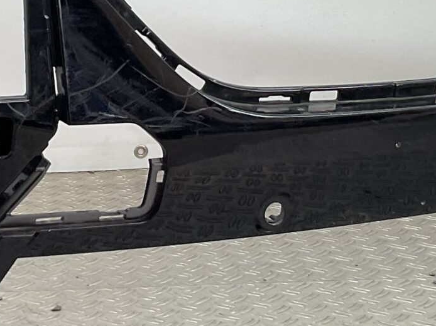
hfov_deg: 18.4
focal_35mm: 107
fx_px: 1347
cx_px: 212
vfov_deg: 13.8
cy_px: 65
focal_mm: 3
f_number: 1.8
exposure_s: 1/120
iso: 20
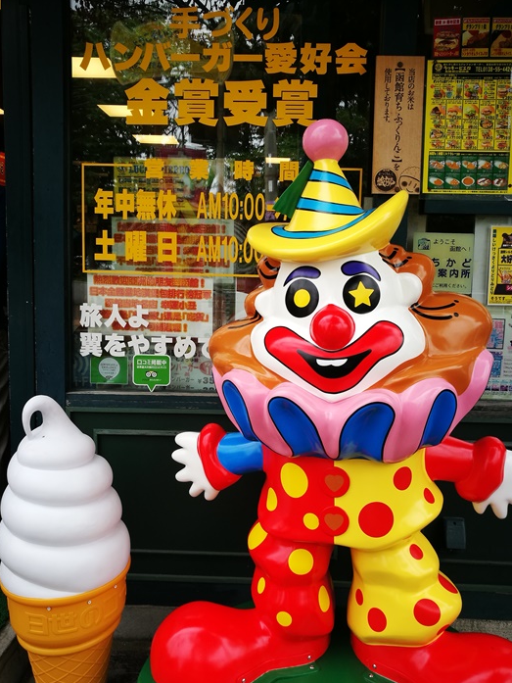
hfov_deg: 45.5
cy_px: 333
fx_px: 611
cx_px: 259
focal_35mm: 31
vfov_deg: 58.3
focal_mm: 4.5
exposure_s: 1/230
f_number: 2.2
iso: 50
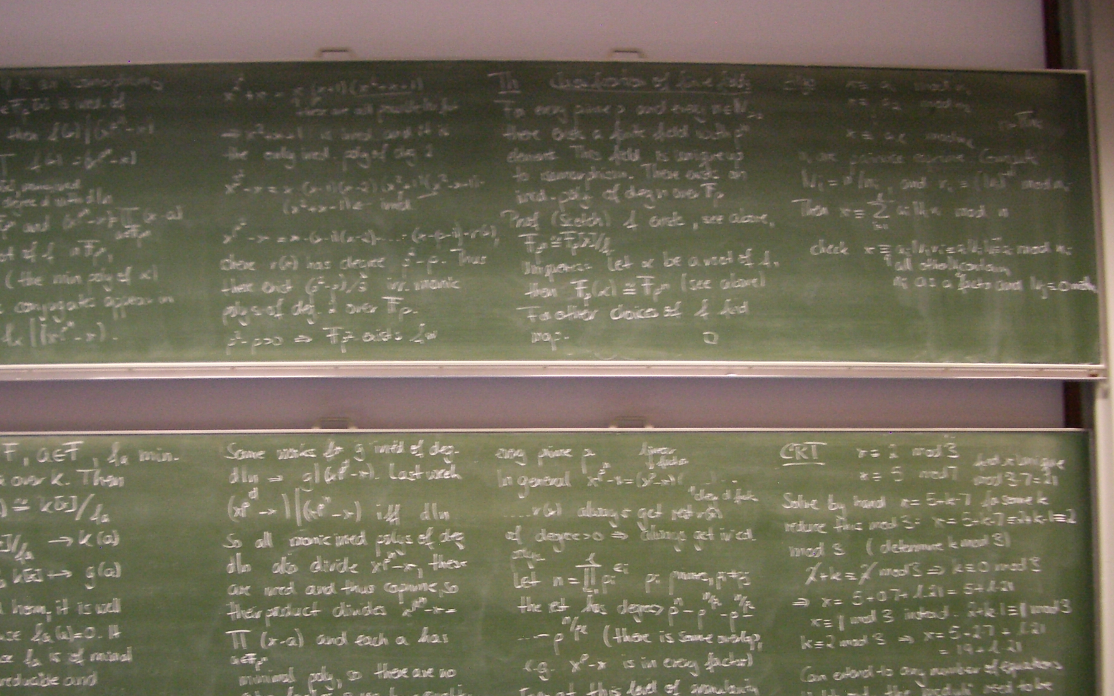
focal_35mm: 43
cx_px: 474
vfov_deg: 29.7
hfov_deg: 46.1
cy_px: 450
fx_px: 1305
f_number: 2.6
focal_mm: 5.8
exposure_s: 1/13
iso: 200
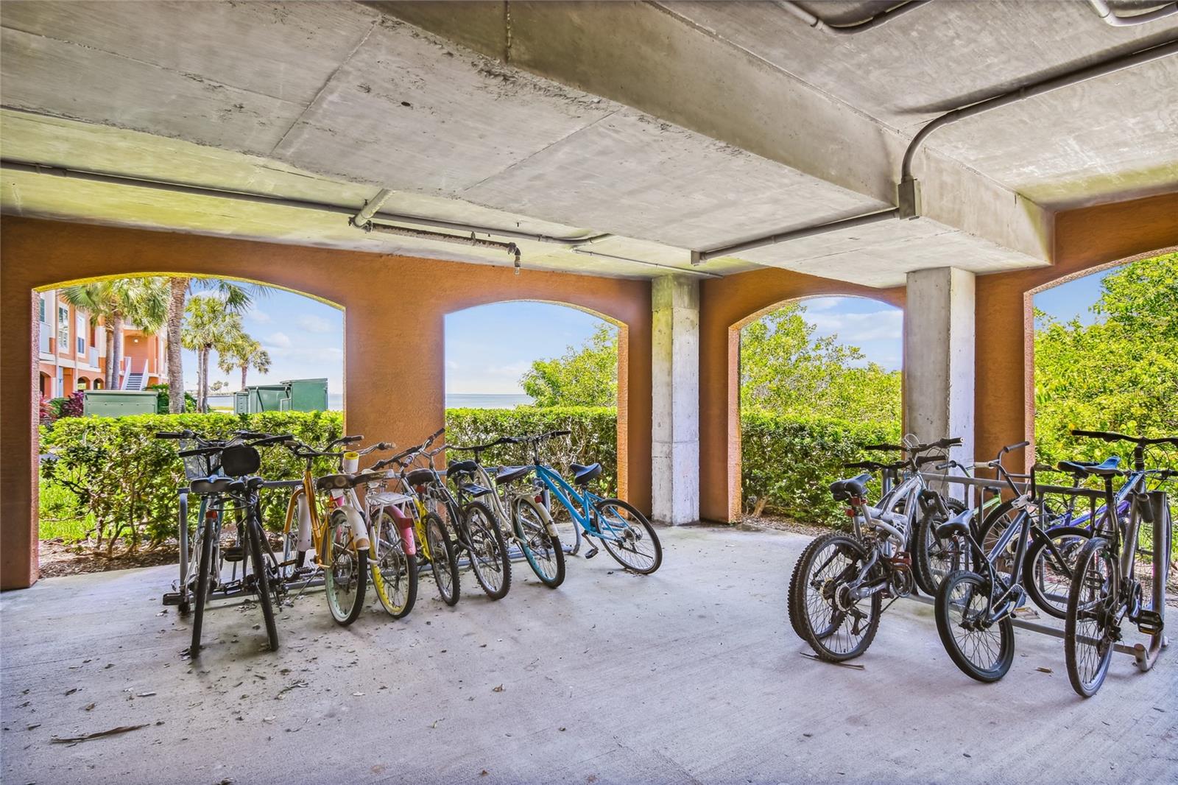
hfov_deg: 86.9
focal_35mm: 19
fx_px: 622
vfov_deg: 64.5
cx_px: 589
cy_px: 392
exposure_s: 1/50
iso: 100
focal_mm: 13
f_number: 7.1
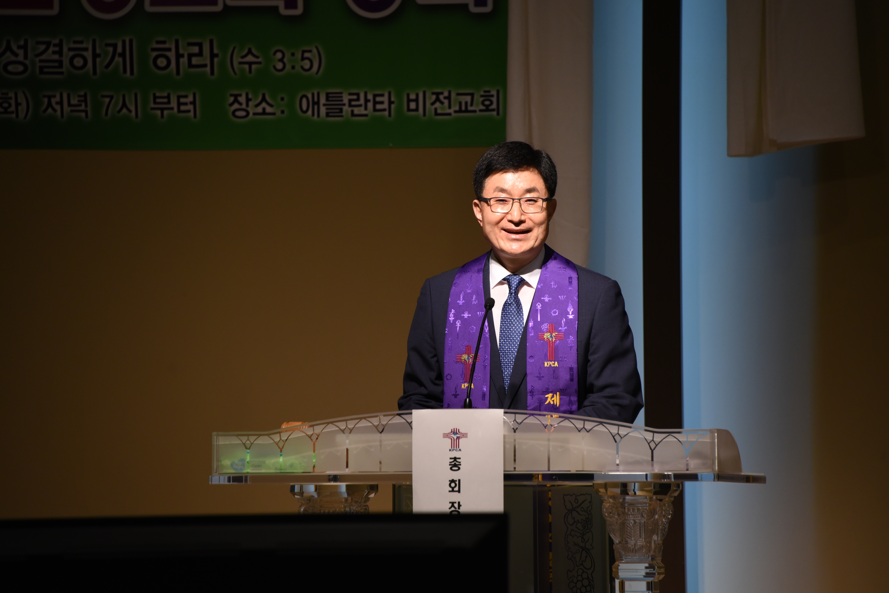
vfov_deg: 4.6
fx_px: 7411
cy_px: 296
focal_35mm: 300
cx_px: 444
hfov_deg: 6.9
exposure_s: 1/200
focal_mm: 300
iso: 1600
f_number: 5.6
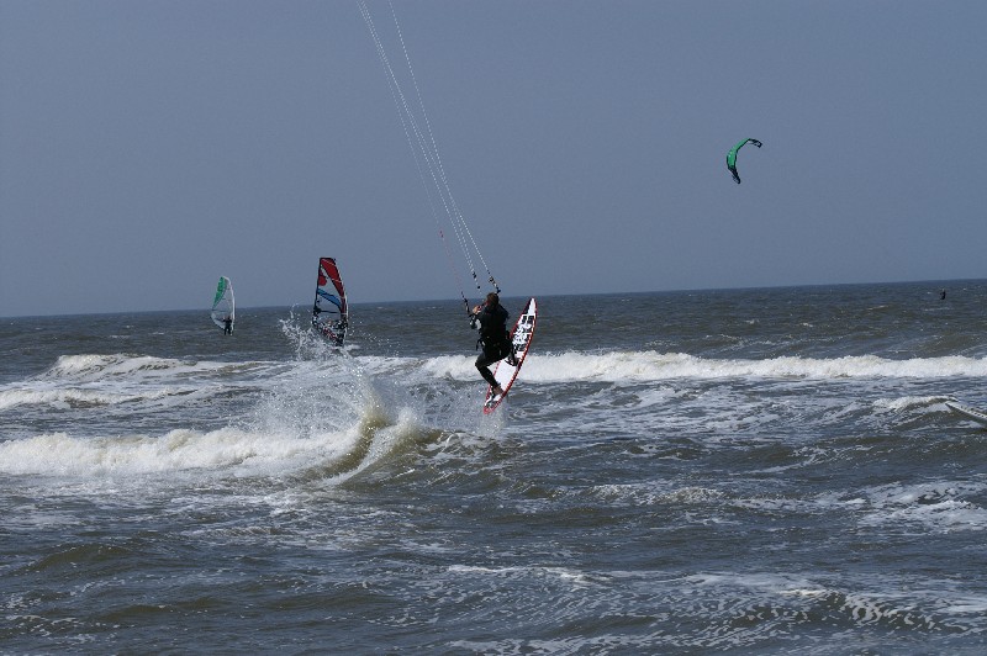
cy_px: 328
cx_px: 494
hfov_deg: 13.1
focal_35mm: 158
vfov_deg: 8.7
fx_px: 4314
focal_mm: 105
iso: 100
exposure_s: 1/400
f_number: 11
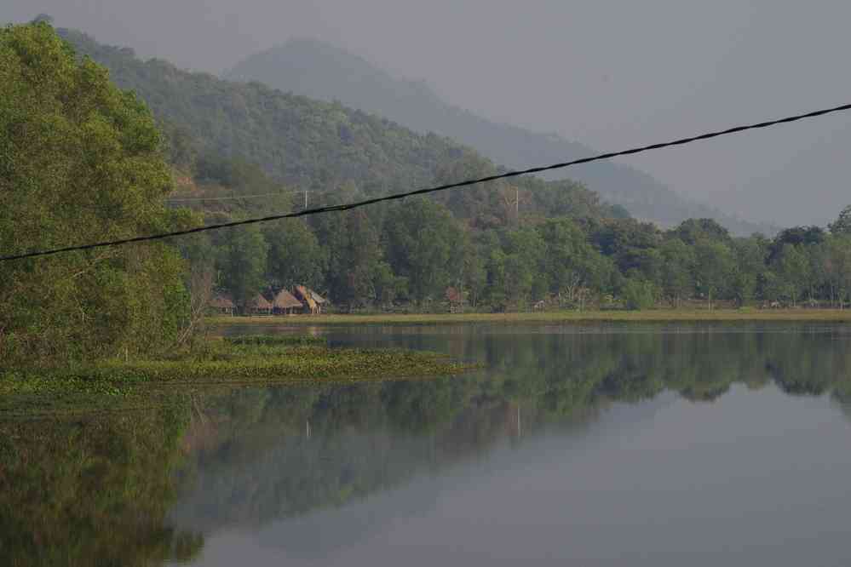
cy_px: 284
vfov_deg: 7.6
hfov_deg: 11.4
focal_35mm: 180
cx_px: 426
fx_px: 4255
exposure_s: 1/200
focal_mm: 120
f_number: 13
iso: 400
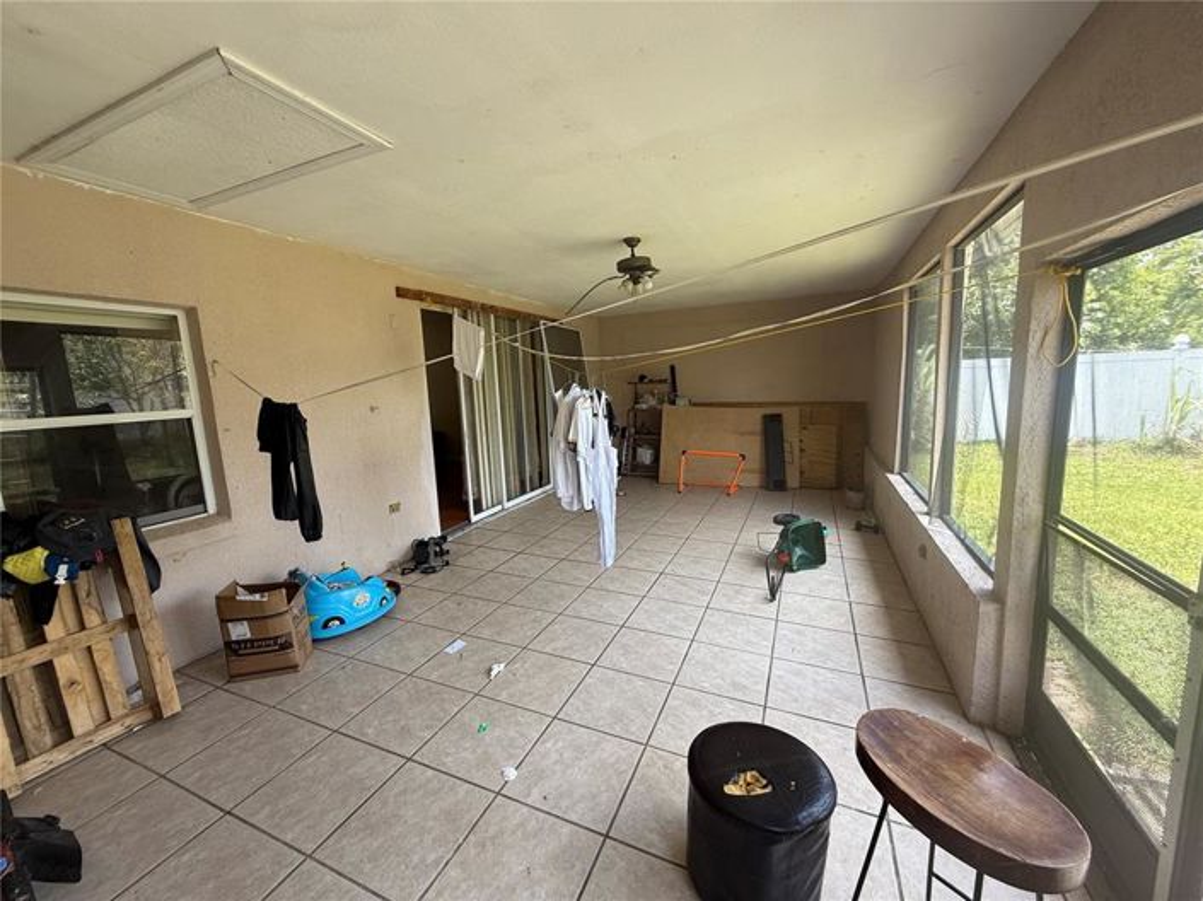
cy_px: 450
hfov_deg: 102.1
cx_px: 602
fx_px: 486
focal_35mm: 14
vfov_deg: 85.6
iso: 80
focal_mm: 2.22
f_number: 2.2
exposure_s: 1/99
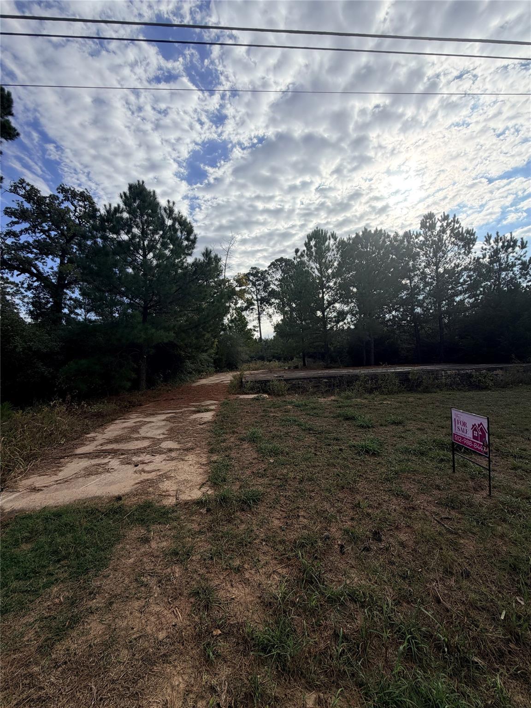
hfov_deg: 85.7
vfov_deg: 102.1
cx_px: 266
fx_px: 286
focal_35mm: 14
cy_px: 354
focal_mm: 2.22
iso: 20
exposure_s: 1/1368
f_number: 2.2
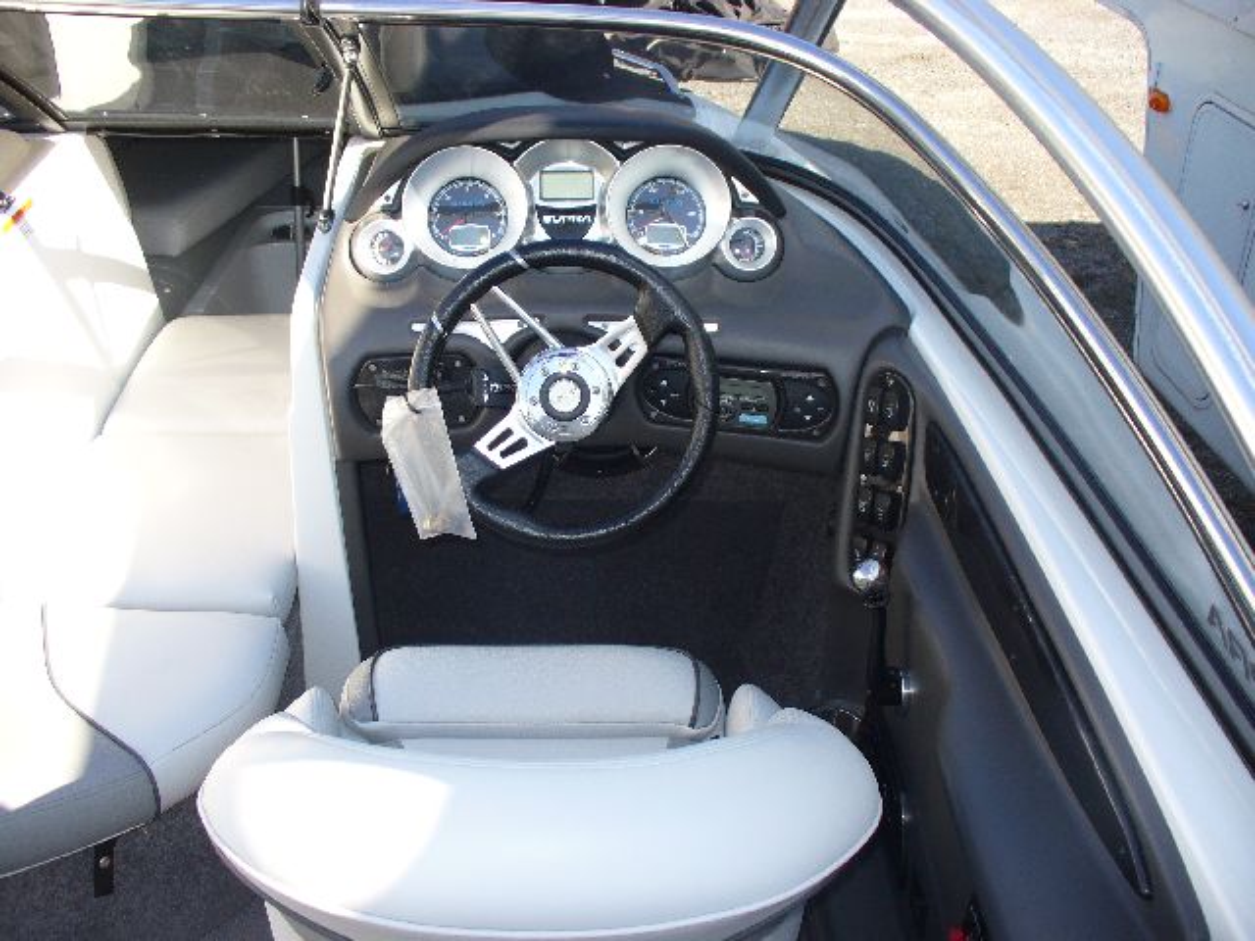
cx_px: 628
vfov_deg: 38.7
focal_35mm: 37
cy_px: 470
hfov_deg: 50.1
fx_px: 1341
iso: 80
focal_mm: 6.1
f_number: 2.8
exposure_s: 1/320
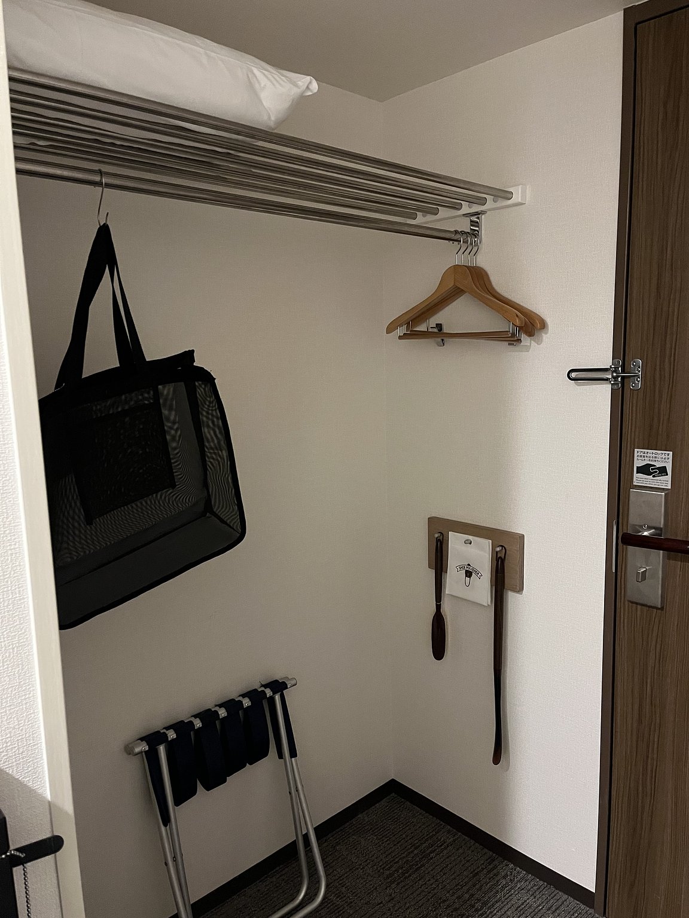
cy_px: 459
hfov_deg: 53.1
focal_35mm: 26
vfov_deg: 67.3
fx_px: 690
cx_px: 344
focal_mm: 5.1
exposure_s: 1/33
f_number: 1.6
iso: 640
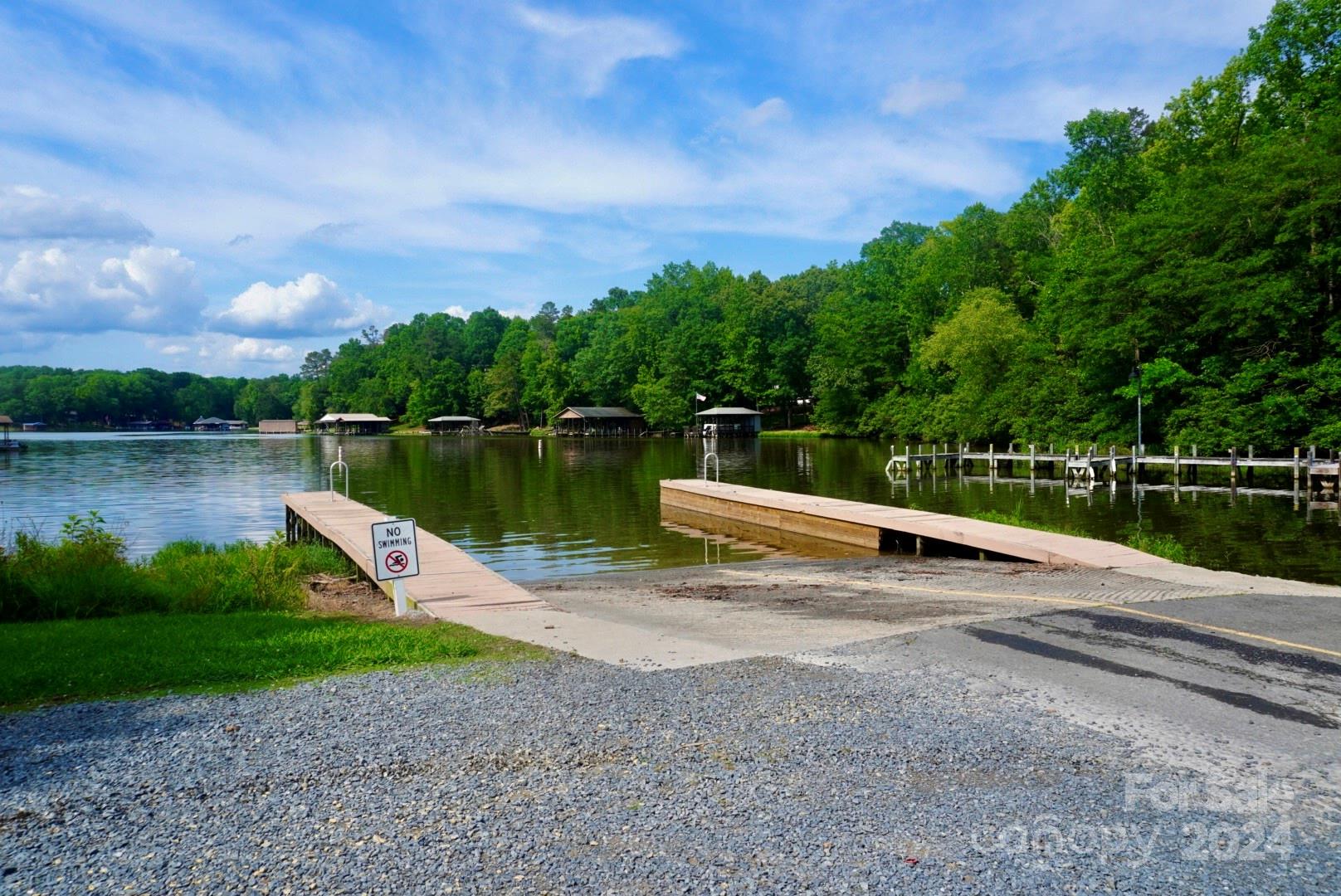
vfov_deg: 53.2
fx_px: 895
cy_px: 448
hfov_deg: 73.7
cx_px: 670
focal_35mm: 24
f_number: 9.5
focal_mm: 16
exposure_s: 1/125
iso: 100
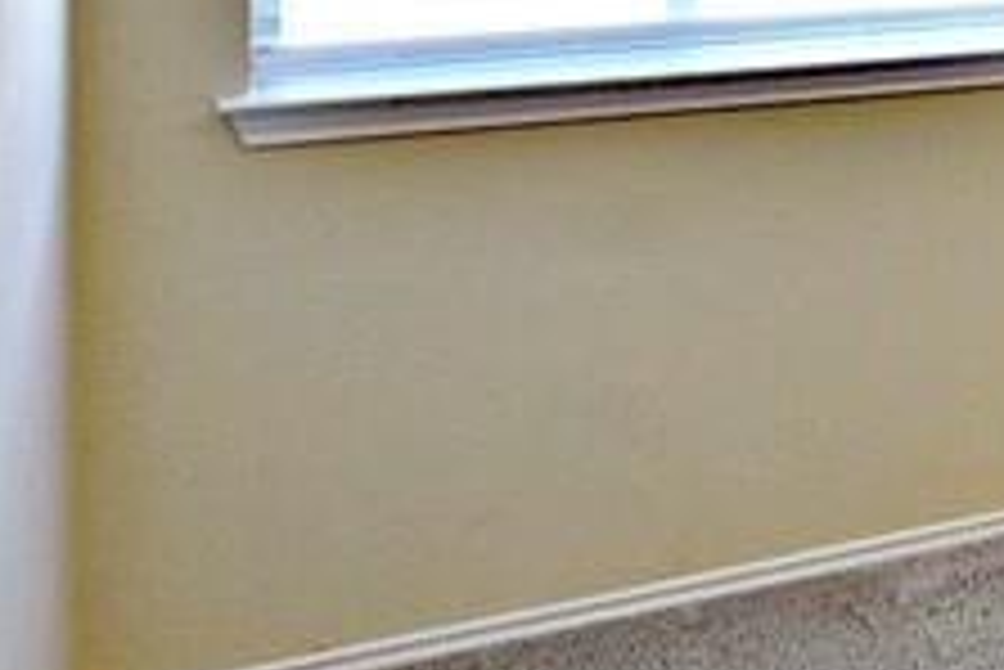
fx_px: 1898
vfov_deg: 18.5
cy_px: -220
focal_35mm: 68
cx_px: 1632
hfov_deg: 22.4
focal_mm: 14
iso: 400
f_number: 4
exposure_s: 1/60
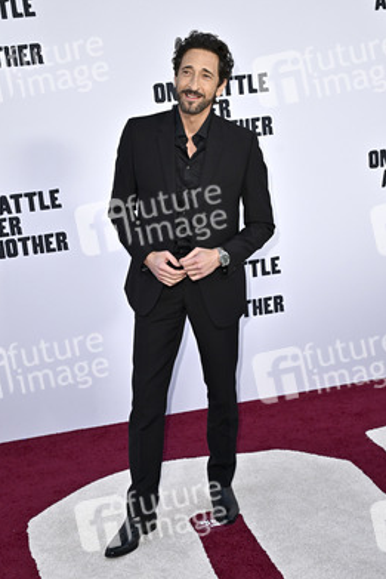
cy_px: 295
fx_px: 771
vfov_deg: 41.1
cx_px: 194
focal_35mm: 48
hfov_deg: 28.1
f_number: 5
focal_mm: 47
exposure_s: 1/320
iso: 800
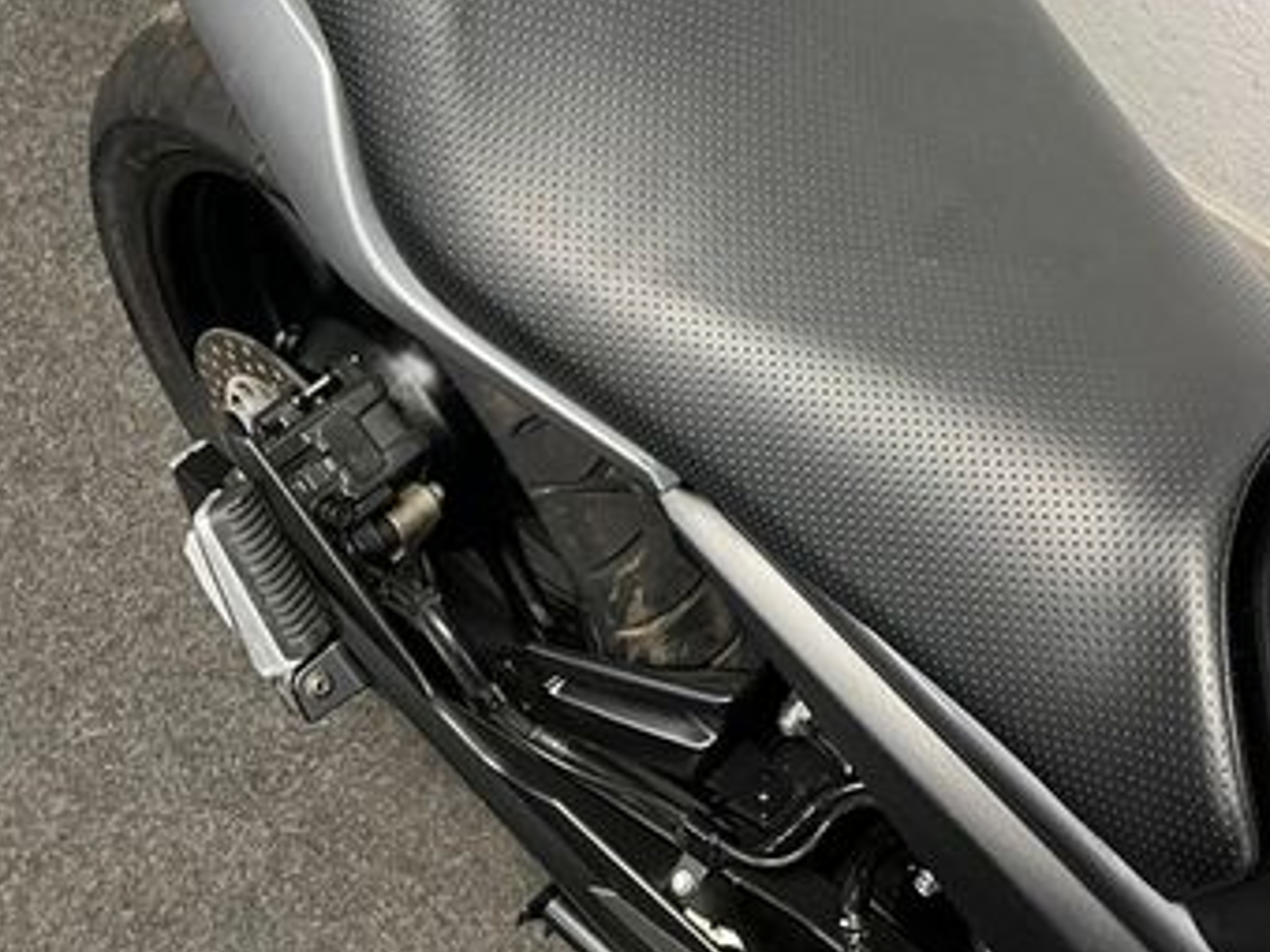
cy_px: 134
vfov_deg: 28.7
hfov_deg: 38.9
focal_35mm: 49
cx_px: 669
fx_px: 1798
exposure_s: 1/50
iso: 160
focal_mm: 5.1
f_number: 1.6
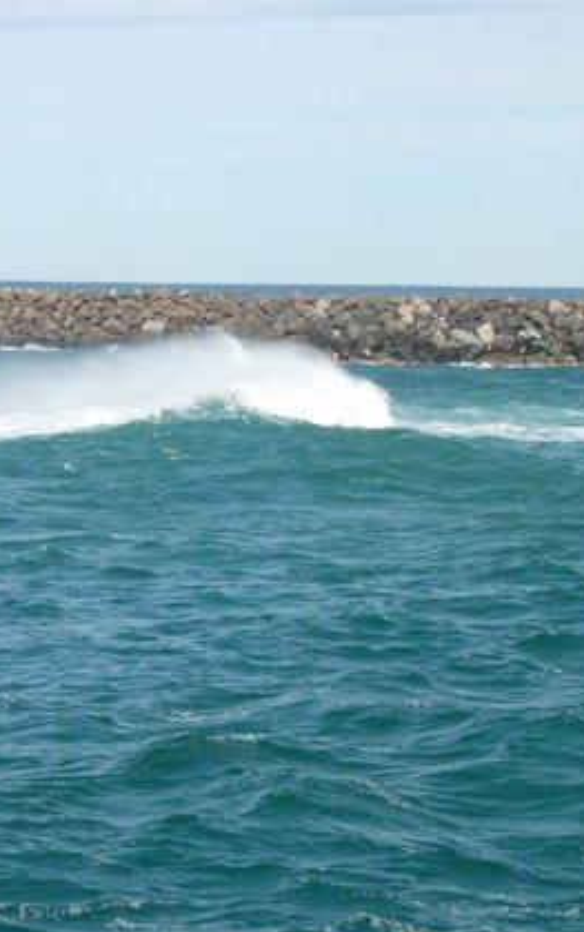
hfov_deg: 7.7
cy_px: 462
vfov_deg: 12.2
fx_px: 4349
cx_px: 251
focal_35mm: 171
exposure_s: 1/249
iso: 79
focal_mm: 23.4
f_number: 8.2
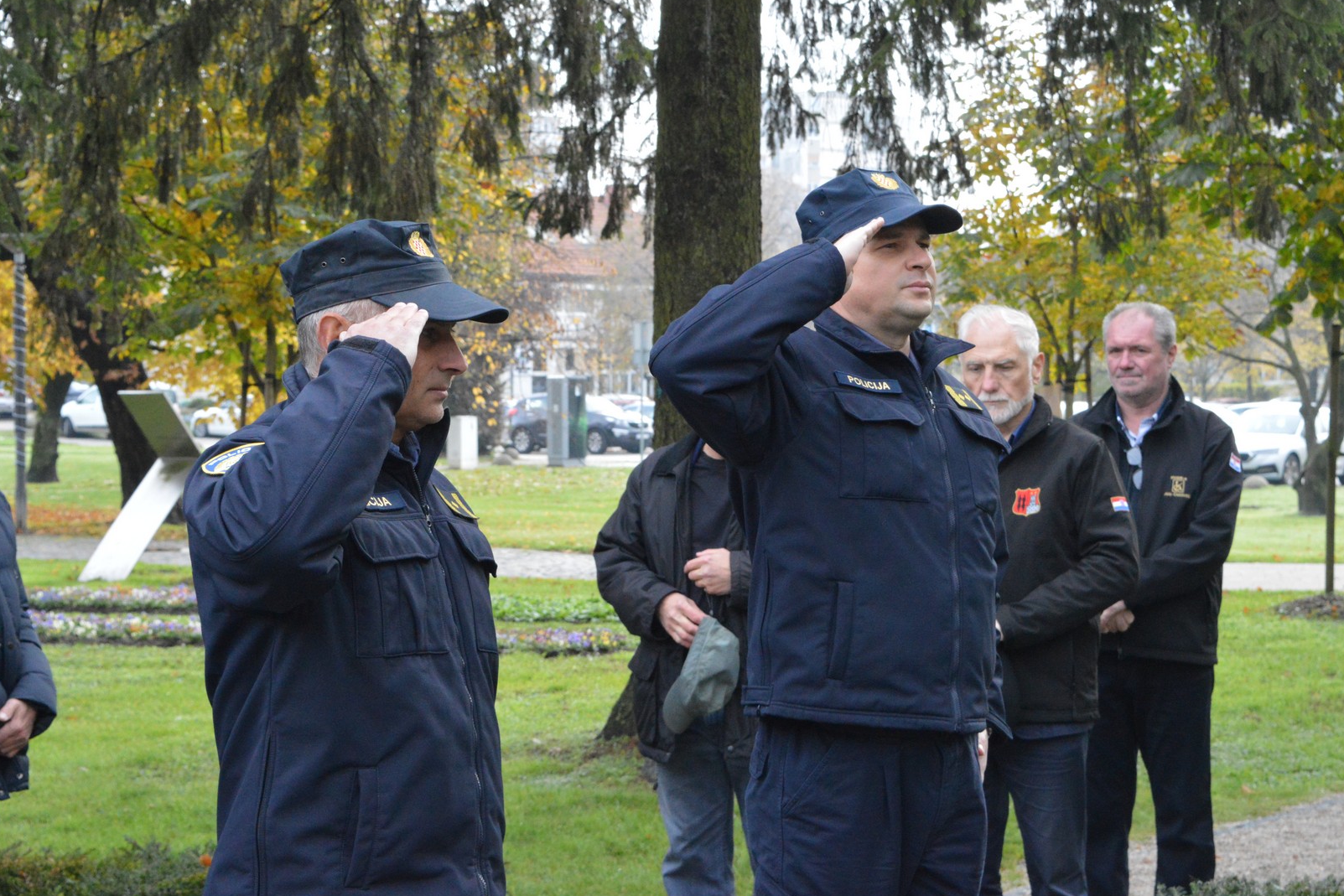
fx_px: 3118
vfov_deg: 16.4
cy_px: 448
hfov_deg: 24.3
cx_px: 677
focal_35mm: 84
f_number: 10
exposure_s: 1/400
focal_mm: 55
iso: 3200
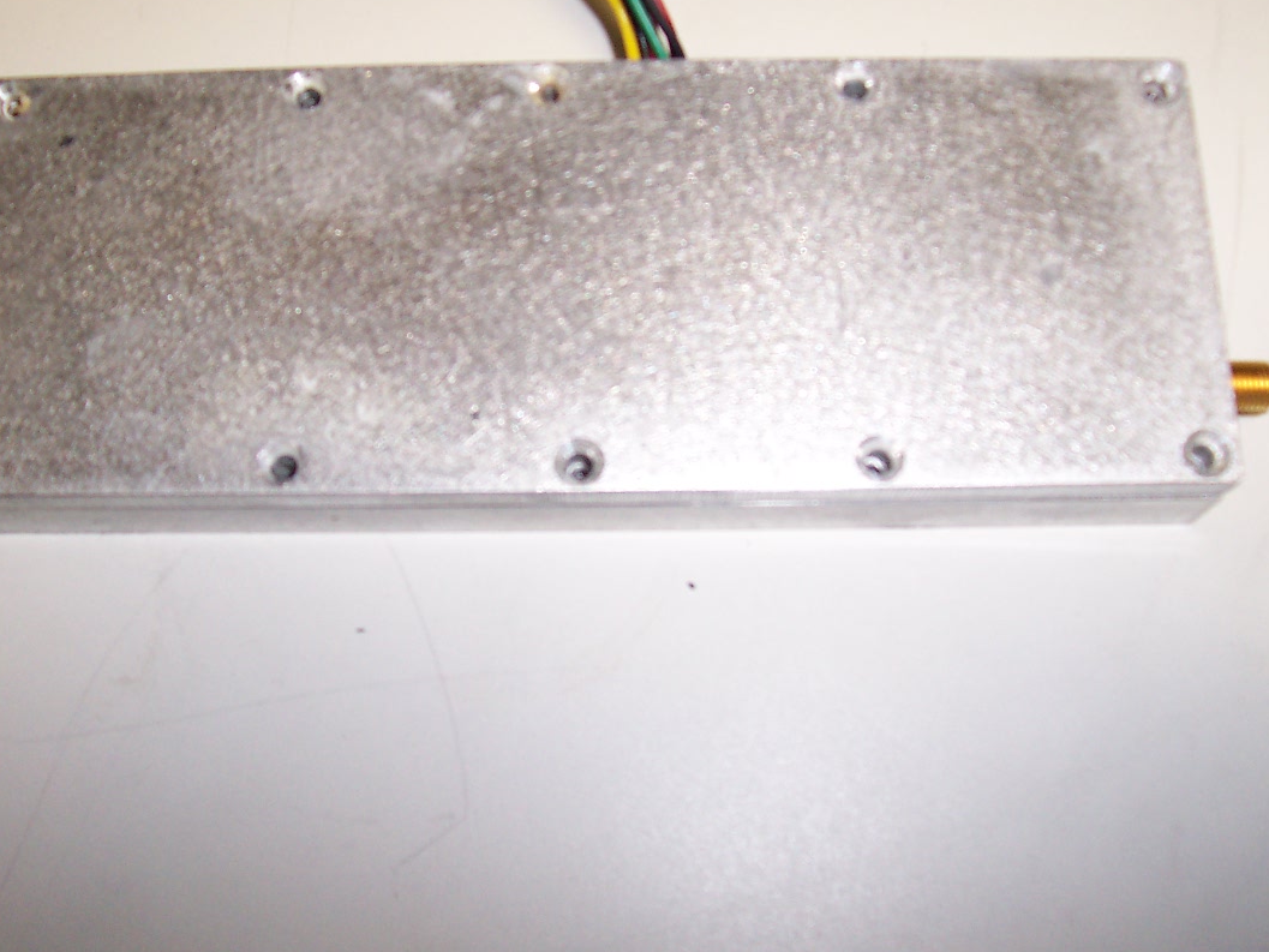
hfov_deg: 44.8
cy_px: 445
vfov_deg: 34.3
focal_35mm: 42
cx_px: 613
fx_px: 1540
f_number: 2.8
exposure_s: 1/60
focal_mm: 5.6
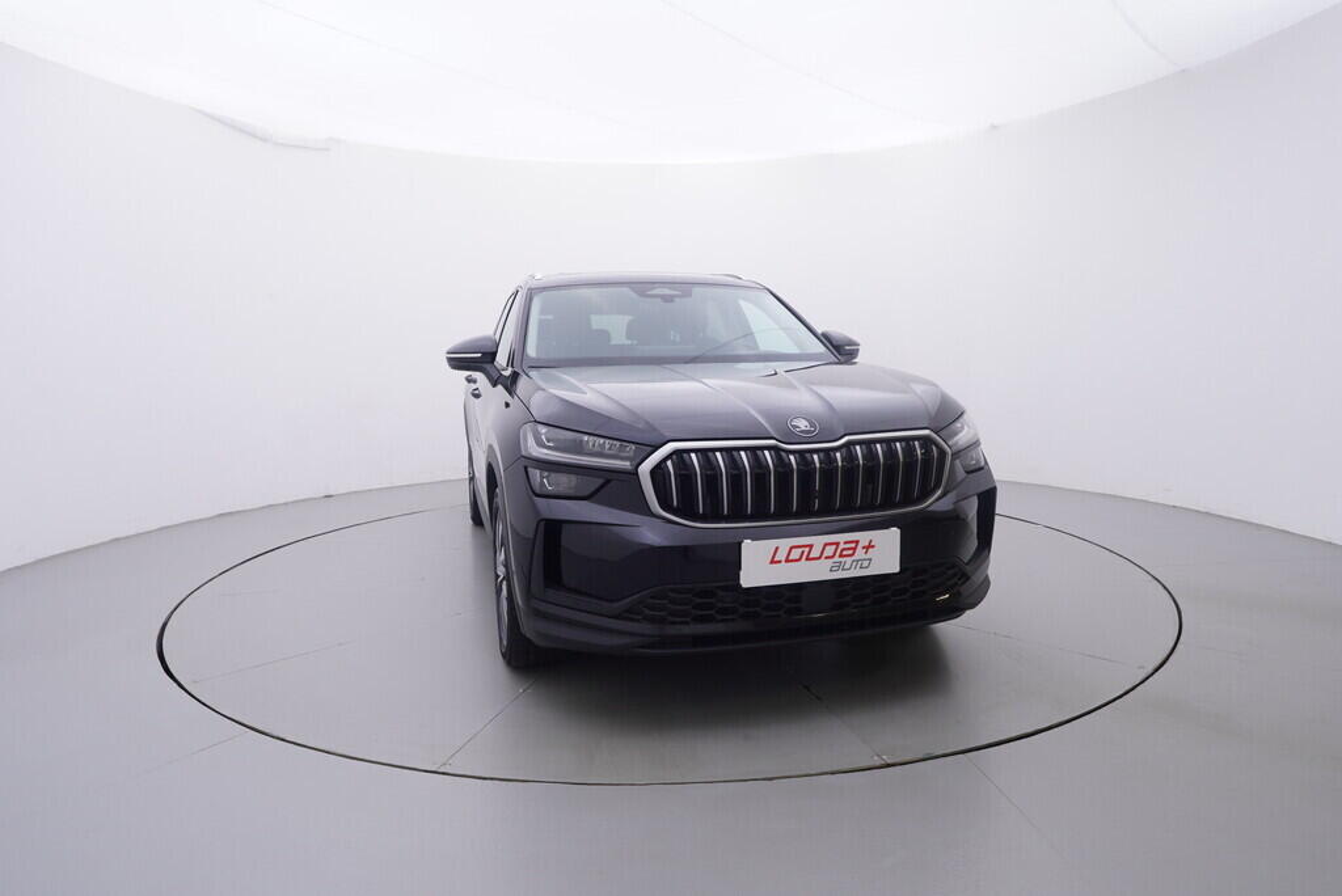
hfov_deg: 77.3
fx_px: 839
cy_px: 448
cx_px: 671
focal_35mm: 22
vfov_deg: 56.2
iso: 200
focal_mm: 15
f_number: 5
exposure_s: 1/80
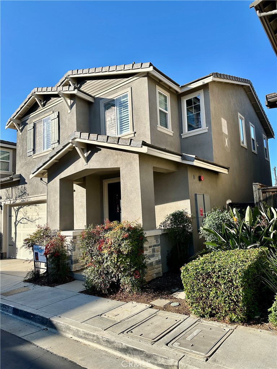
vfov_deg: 71.6
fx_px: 256
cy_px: 184
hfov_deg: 56.8
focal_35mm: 24
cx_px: 138
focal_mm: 6.86
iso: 80
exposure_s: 1/2809
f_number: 1.78
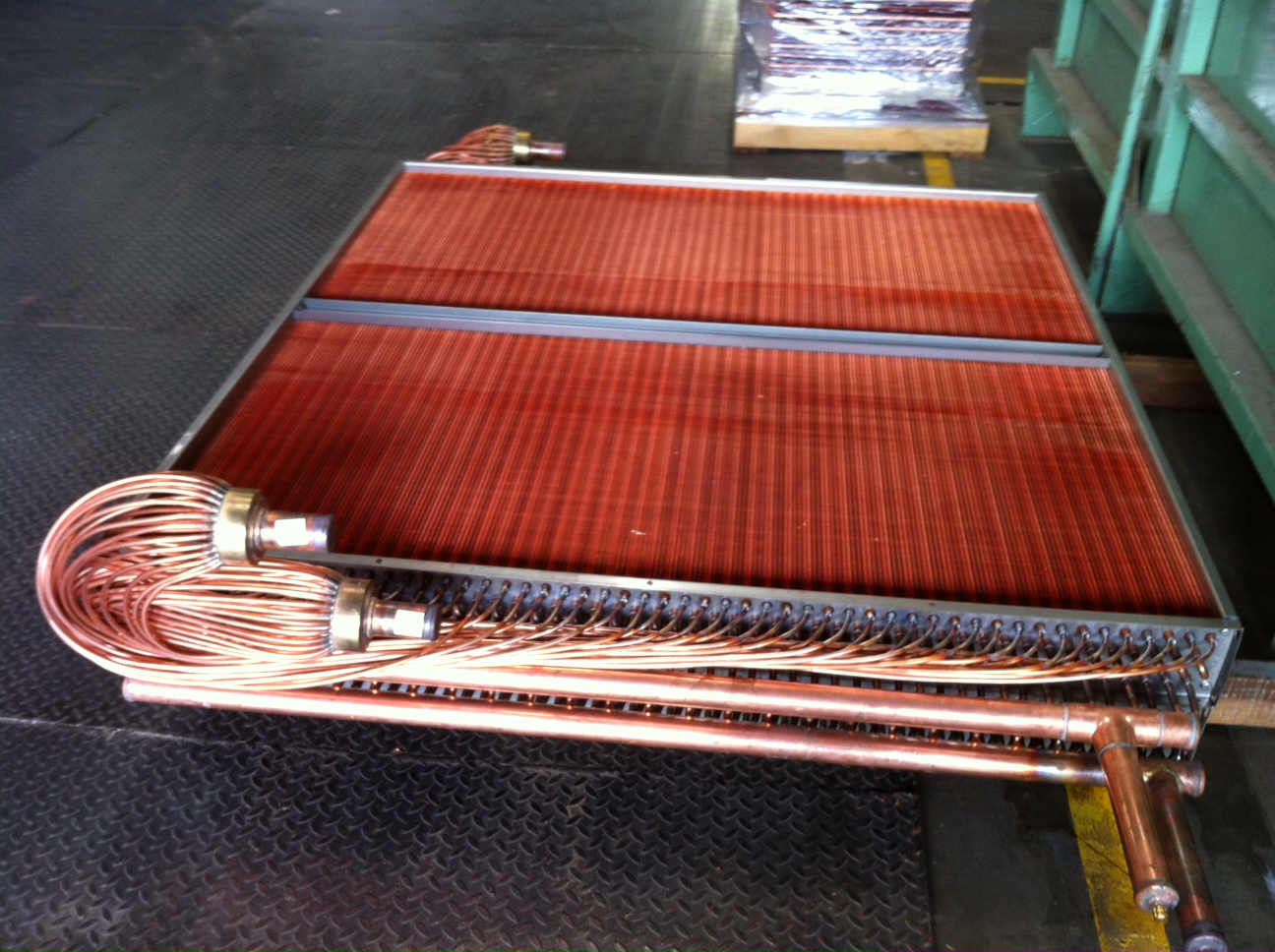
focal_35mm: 35
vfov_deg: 40.6
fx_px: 1287
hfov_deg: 52.7
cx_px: 638
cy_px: 476
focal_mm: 3.85
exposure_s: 1/20
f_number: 2.8
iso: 80
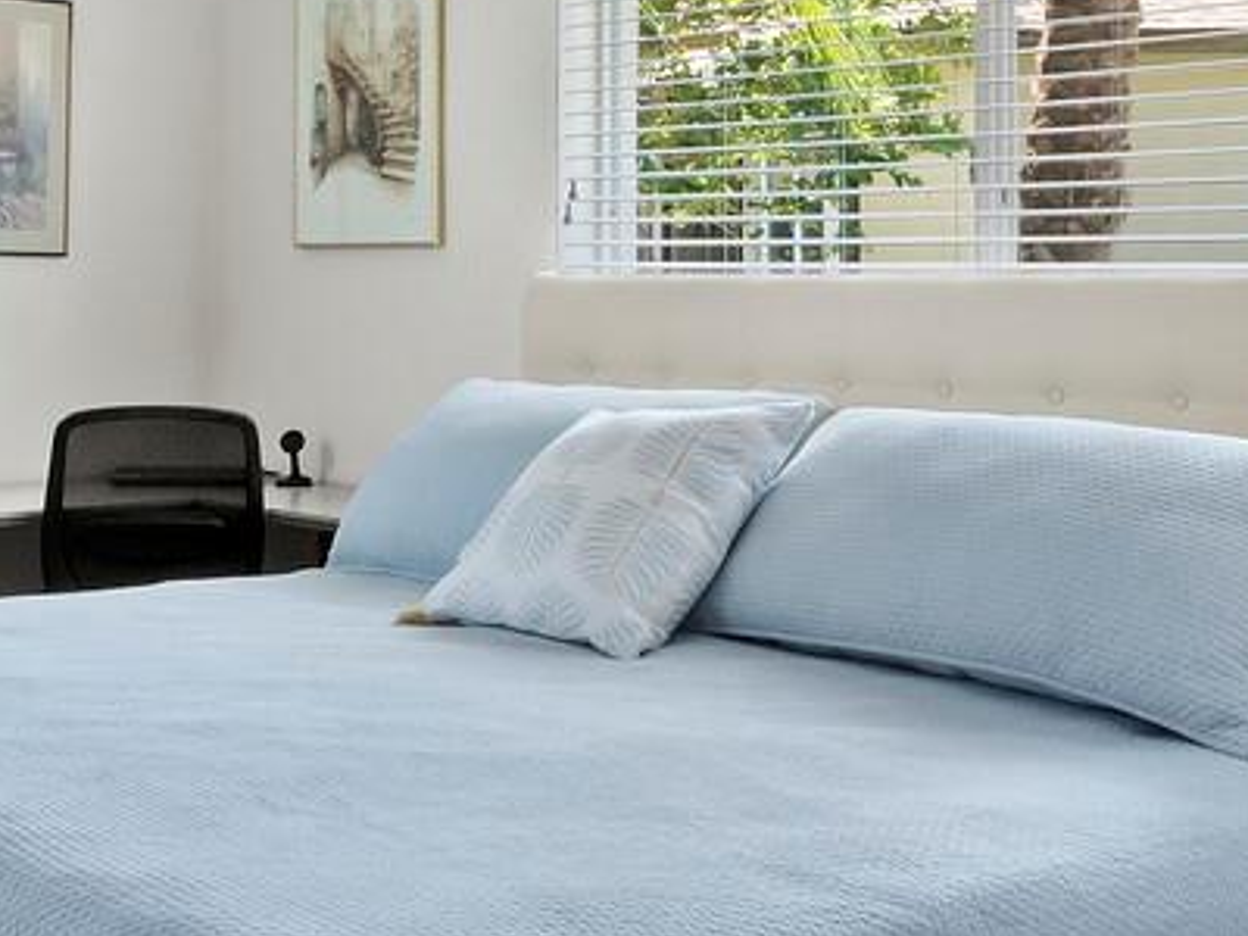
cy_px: 278
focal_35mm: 56
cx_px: 187
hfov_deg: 33.0
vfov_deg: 25.9
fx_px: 2019
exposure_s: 1/2.5
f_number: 10
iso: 500
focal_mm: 7
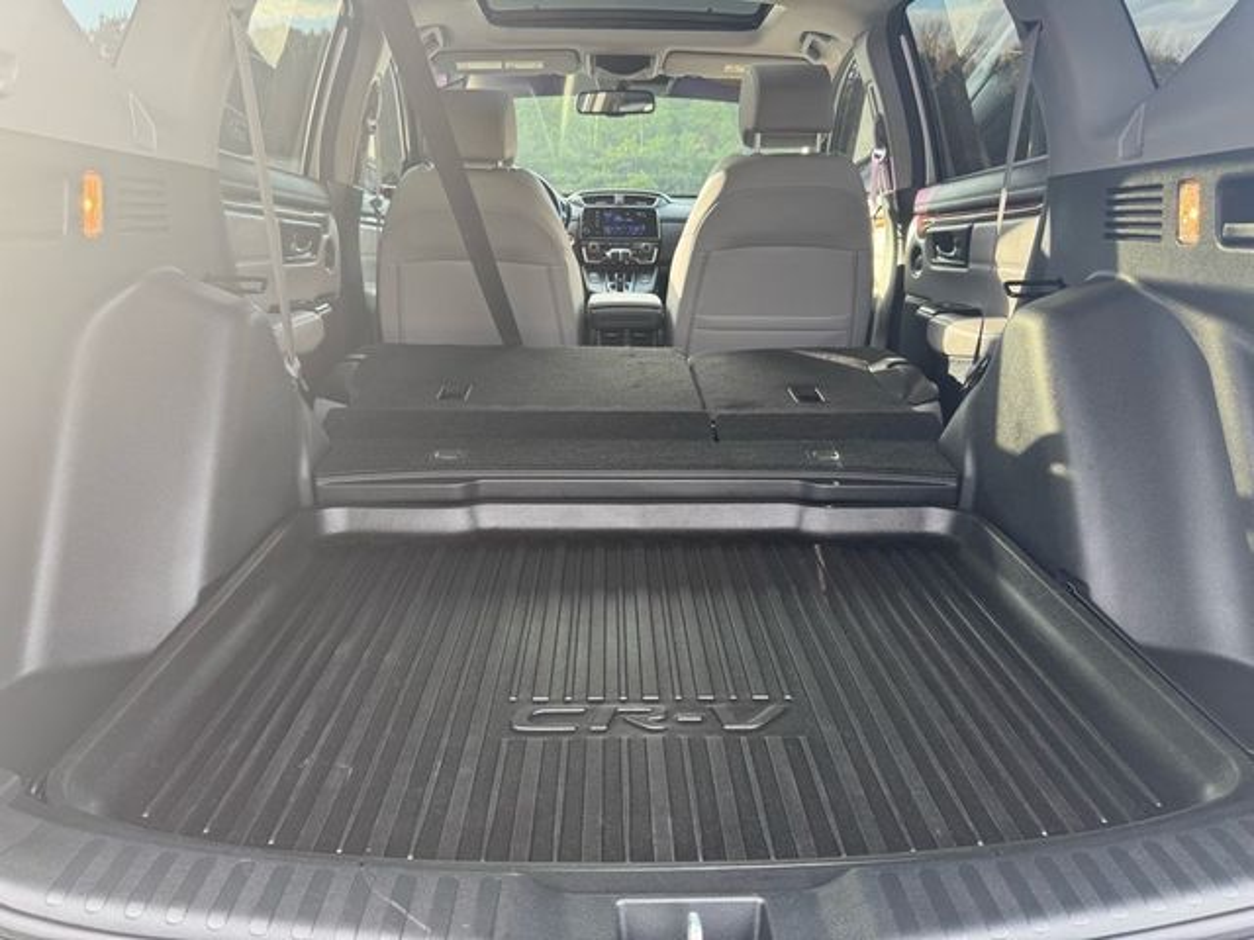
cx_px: 627
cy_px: 470
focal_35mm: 24
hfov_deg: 71.6
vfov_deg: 56.8
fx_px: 869
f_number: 1.78
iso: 125
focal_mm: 6.76
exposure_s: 1/121
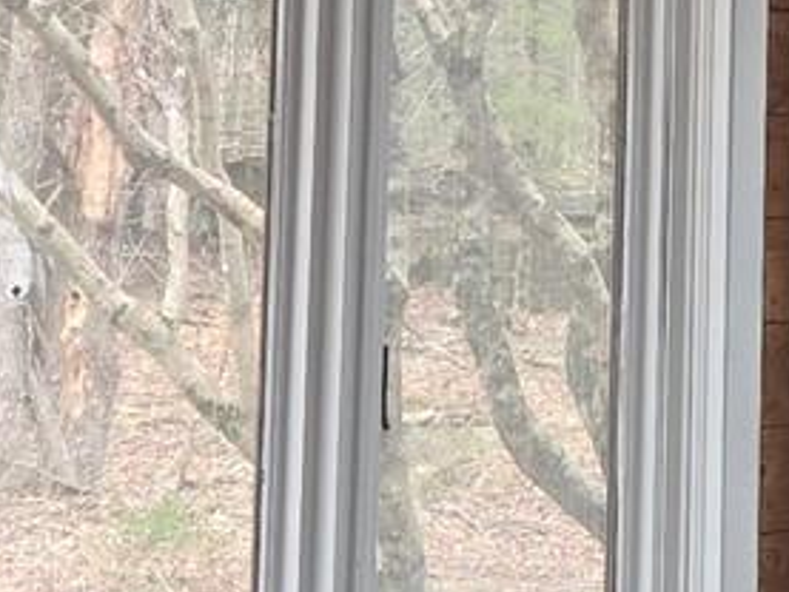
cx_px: 1245
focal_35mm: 170
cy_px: -196
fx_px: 3876
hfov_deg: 11.1
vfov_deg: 8.6
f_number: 1.8
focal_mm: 5.4
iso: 64
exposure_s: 1/180
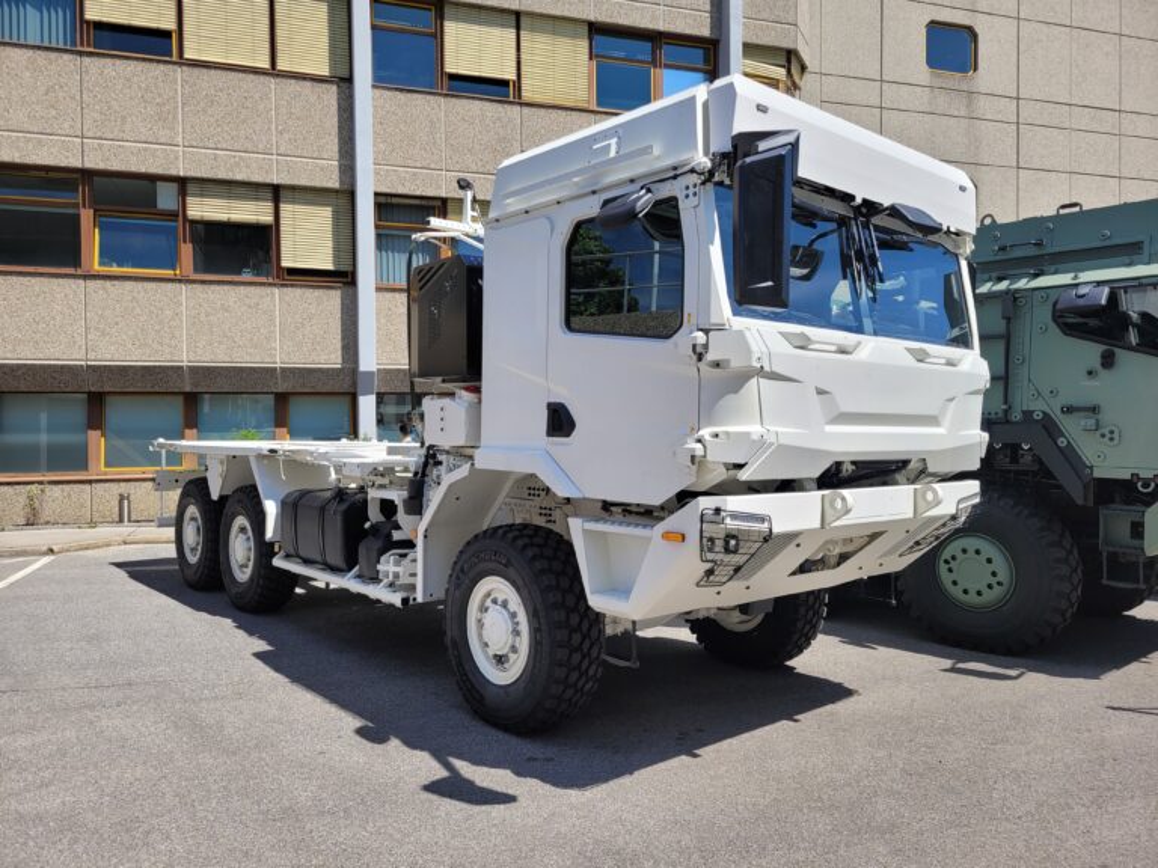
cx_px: 579
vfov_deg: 53.1
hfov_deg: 67.3
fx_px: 870
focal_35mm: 26
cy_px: 434
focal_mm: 5.4
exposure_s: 1/2021
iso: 40
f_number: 1.8
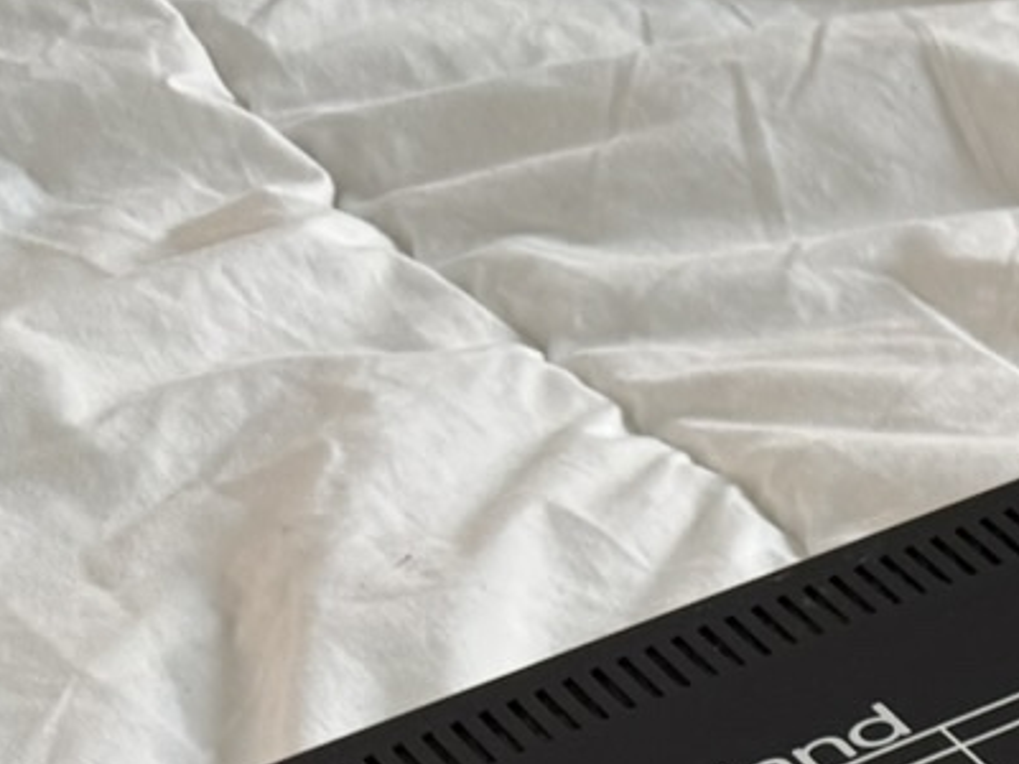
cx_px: 2300
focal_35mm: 123
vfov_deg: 11.2
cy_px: 1390
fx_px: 3621
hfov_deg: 12.9
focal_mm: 6.76
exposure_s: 1/50
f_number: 1.78
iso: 160
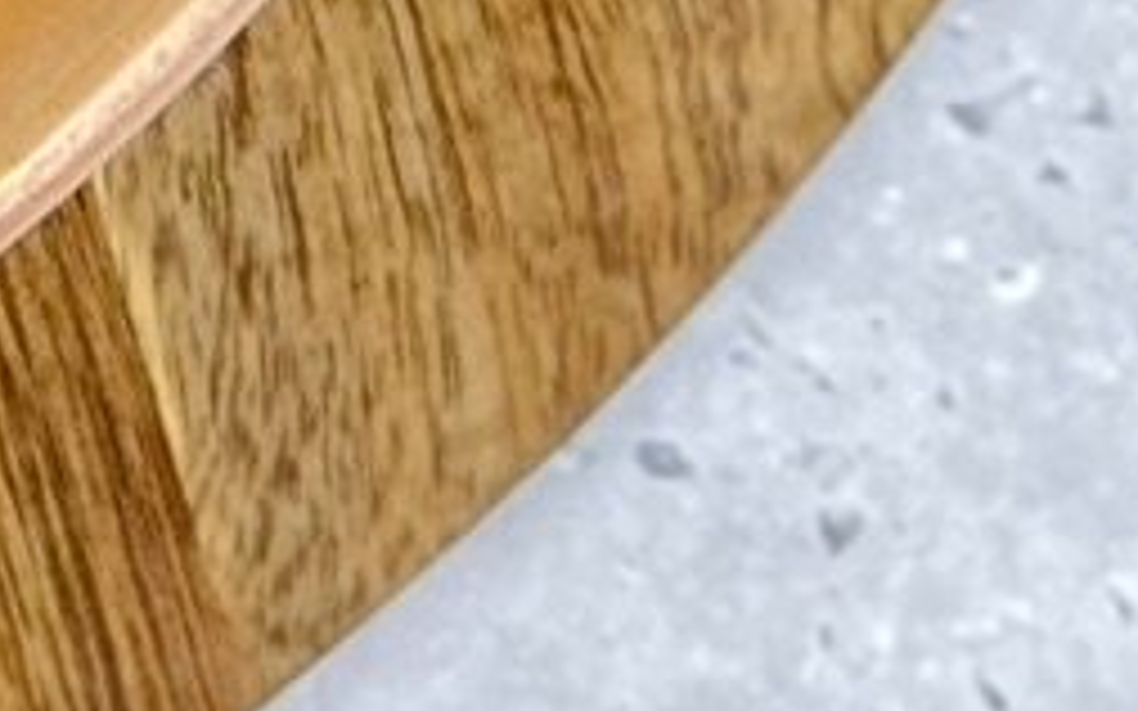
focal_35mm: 223
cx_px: -1466
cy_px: -1696
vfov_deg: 5.4
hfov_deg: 8.7
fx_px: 6915
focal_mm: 5.7
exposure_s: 1/137
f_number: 1.5
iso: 50
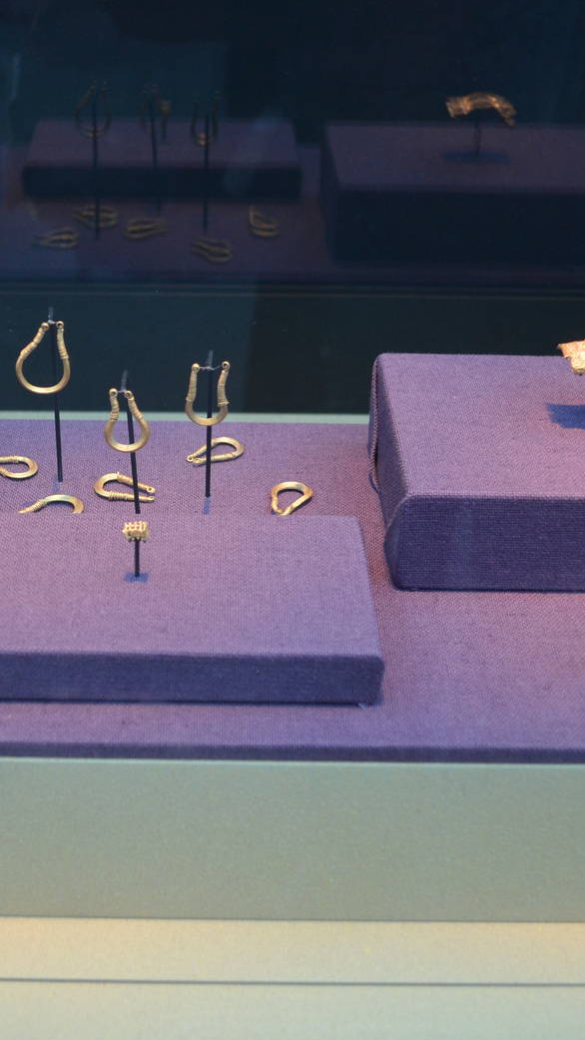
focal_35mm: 53
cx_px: 176
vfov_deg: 39.2
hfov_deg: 22.5
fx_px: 1462
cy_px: 520
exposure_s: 1/40
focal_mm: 22
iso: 800
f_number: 3.8
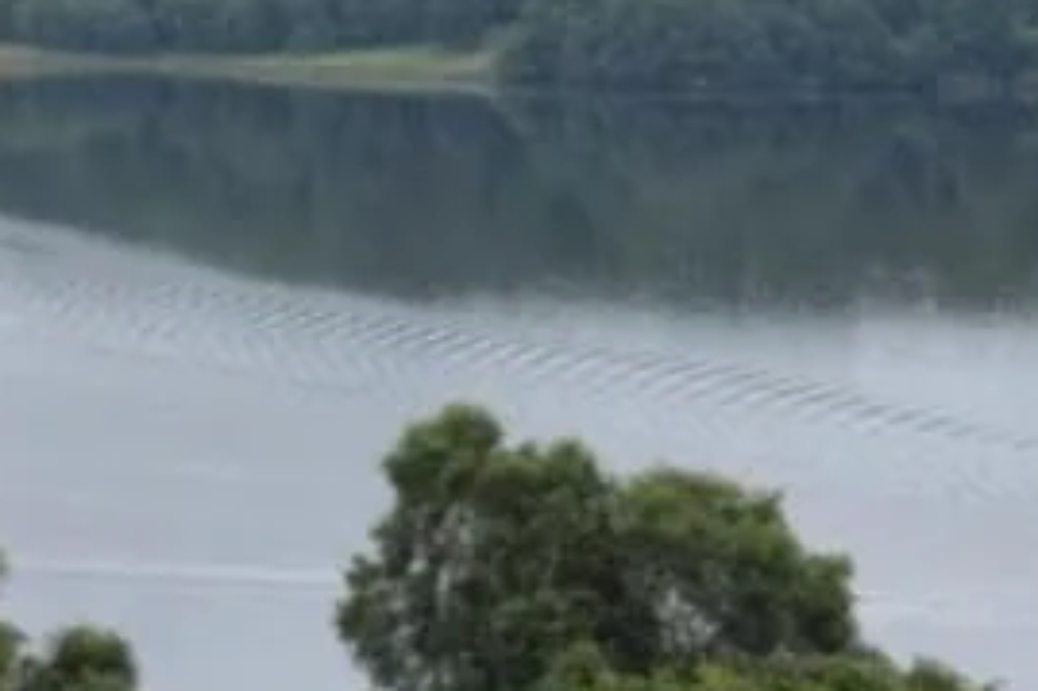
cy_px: 560
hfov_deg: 6.1
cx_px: 1891
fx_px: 9538
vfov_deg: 4.1
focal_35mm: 331
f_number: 9
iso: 200
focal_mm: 55
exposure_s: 1/320
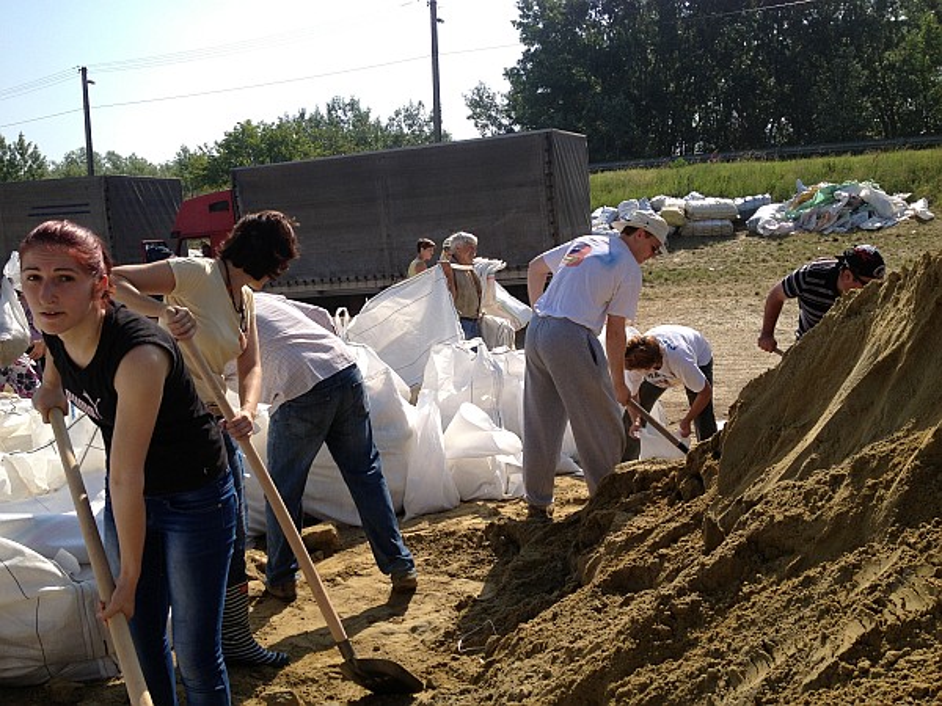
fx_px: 952
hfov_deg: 52.6
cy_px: 353
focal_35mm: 35
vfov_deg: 40.7
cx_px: 471
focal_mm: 4.28
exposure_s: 1/1672
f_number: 2.4
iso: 50
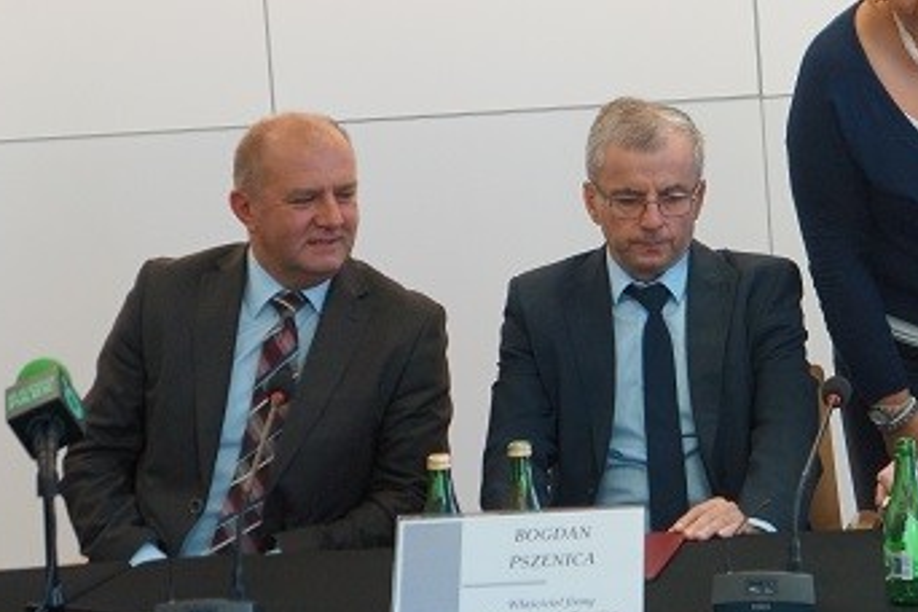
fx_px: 3085
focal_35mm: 121
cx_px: 725
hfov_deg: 16.8
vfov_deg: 11.3
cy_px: 148
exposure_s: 1/125
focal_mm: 46
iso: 1600
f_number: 5
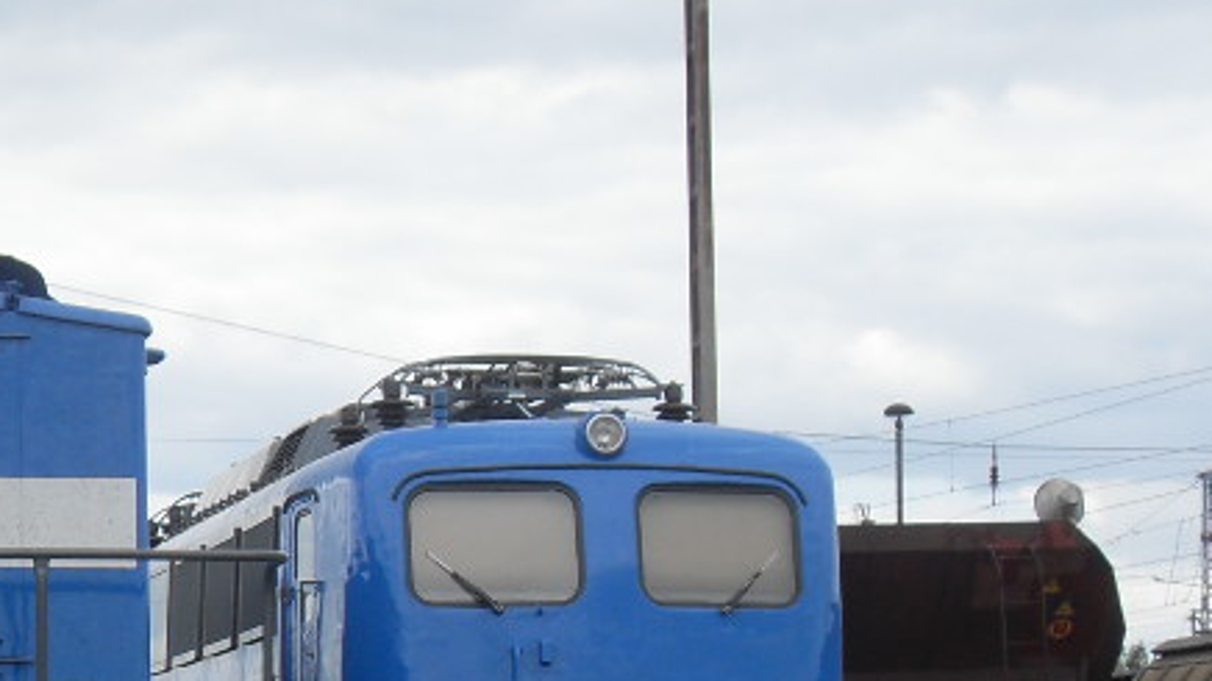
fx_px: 4852
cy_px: 673
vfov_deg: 8.0
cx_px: 231
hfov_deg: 14.2
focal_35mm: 151
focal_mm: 10.1
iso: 80
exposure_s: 1/500
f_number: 3.7
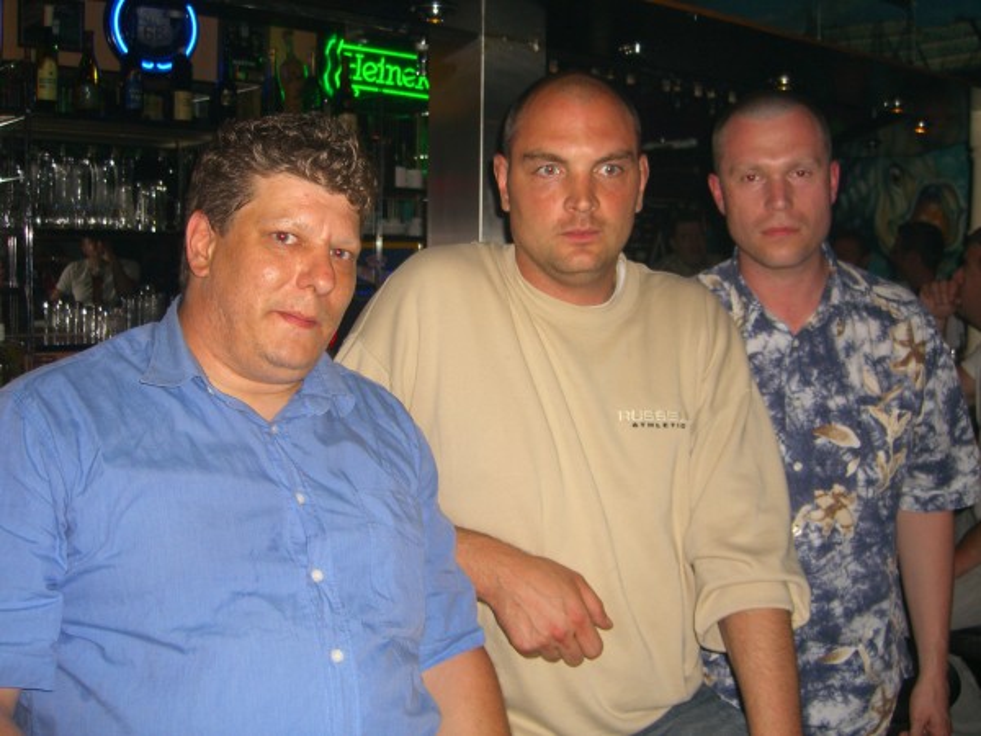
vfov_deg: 37.7
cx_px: 490
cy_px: 368
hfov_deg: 49.0
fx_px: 1077
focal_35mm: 38
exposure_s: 1/60
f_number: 2.8
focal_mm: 7.9
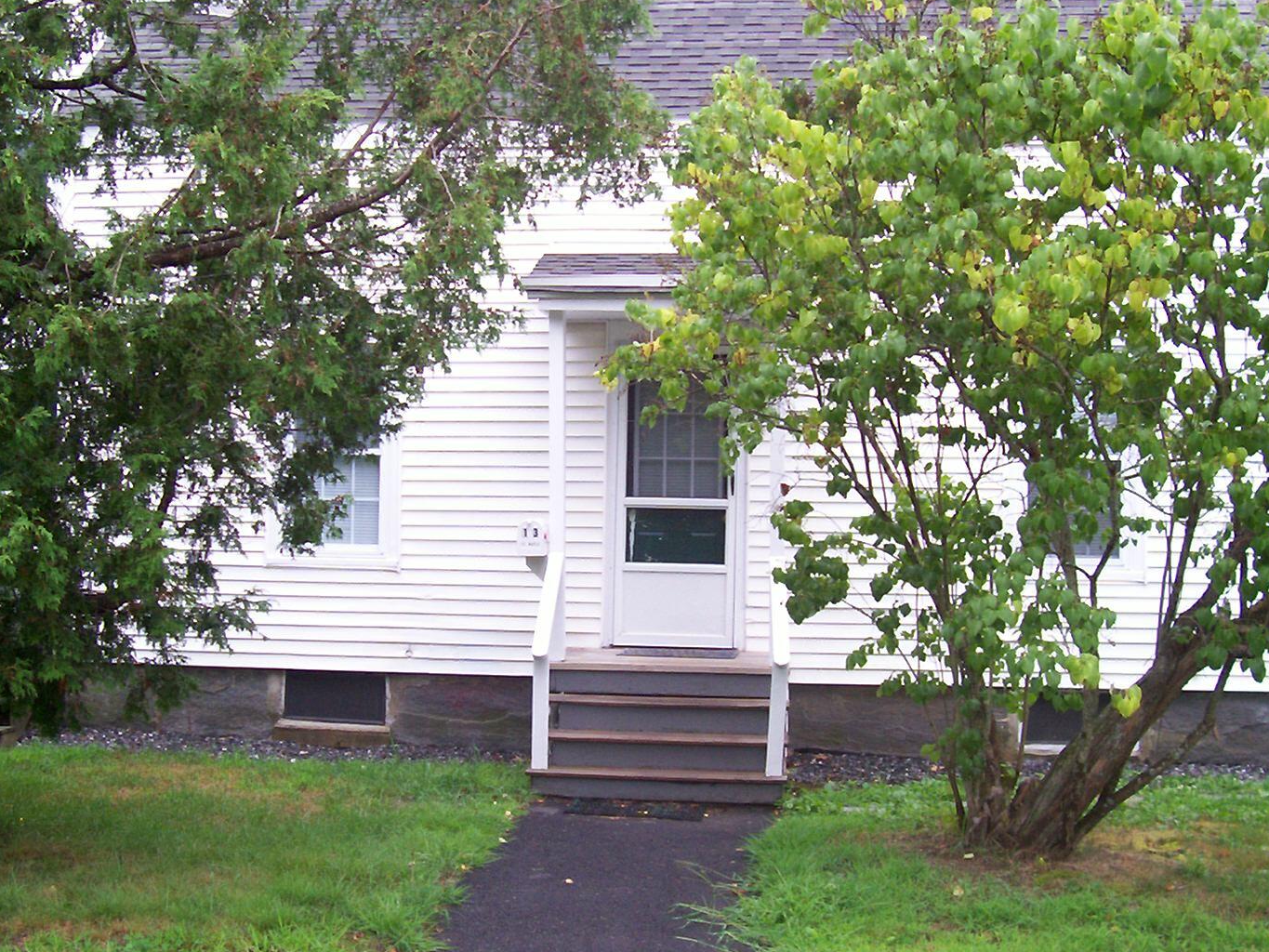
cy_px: 521
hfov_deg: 37.5
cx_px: 578
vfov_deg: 28.6
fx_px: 1870
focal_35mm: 51
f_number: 2.7
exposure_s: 1/82.7
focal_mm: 5.6
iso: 80
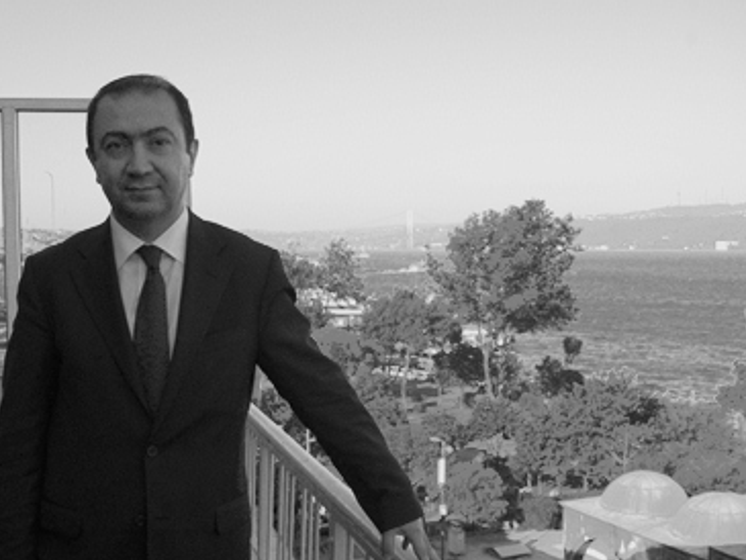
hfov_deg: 41.1
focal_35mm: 46
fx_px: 992
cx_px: 305
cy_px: 284
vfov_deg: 31.5
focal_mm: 26
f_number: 4.5
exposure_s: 1/1250
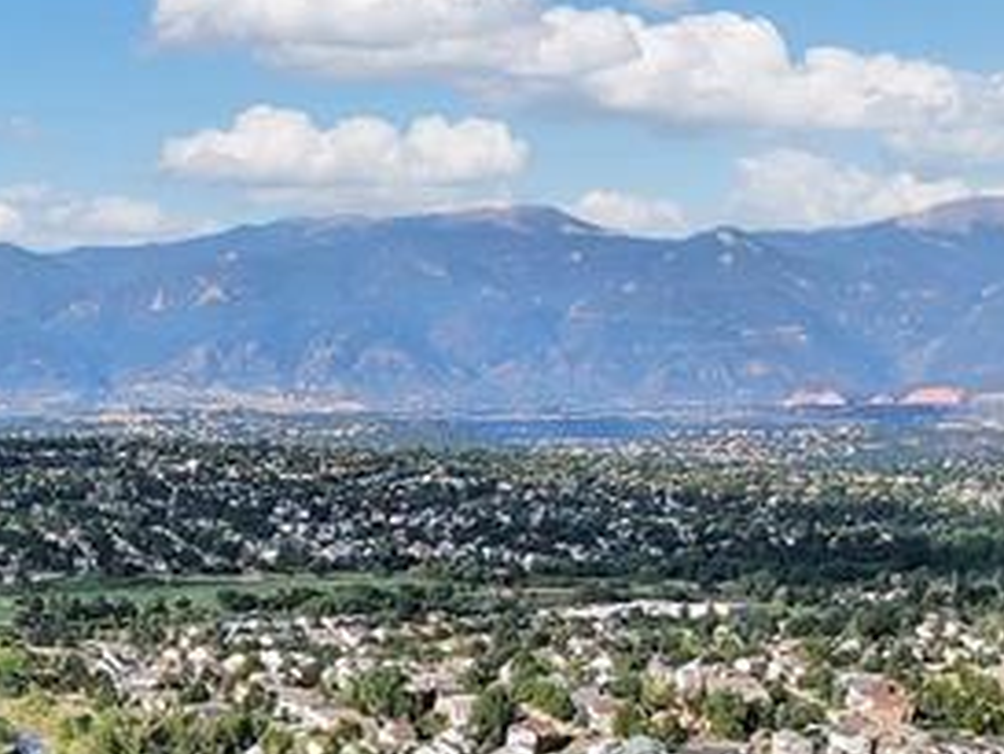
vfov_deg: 16.0
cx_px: 217
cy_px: 833
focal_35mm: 90
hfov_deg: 21.5
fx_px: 2612
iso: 100
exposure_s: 1/60
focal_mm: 4.39
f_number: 2.8
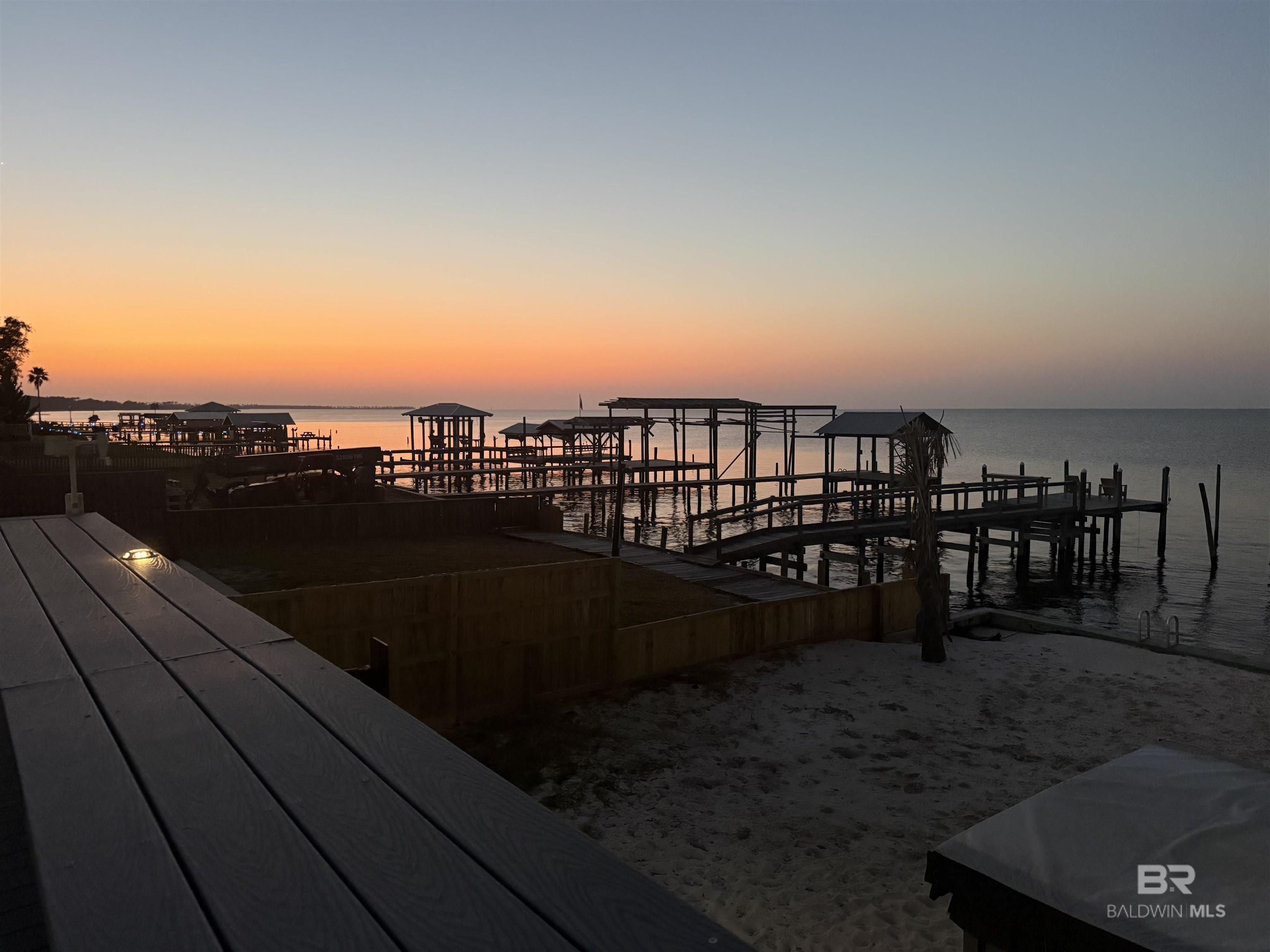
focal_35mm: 24
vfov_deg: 56.8
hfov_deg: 71.6
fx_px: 881
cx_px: 635
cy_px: 476
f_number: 1.78
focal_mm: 6.76
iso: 800
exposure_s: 1/40
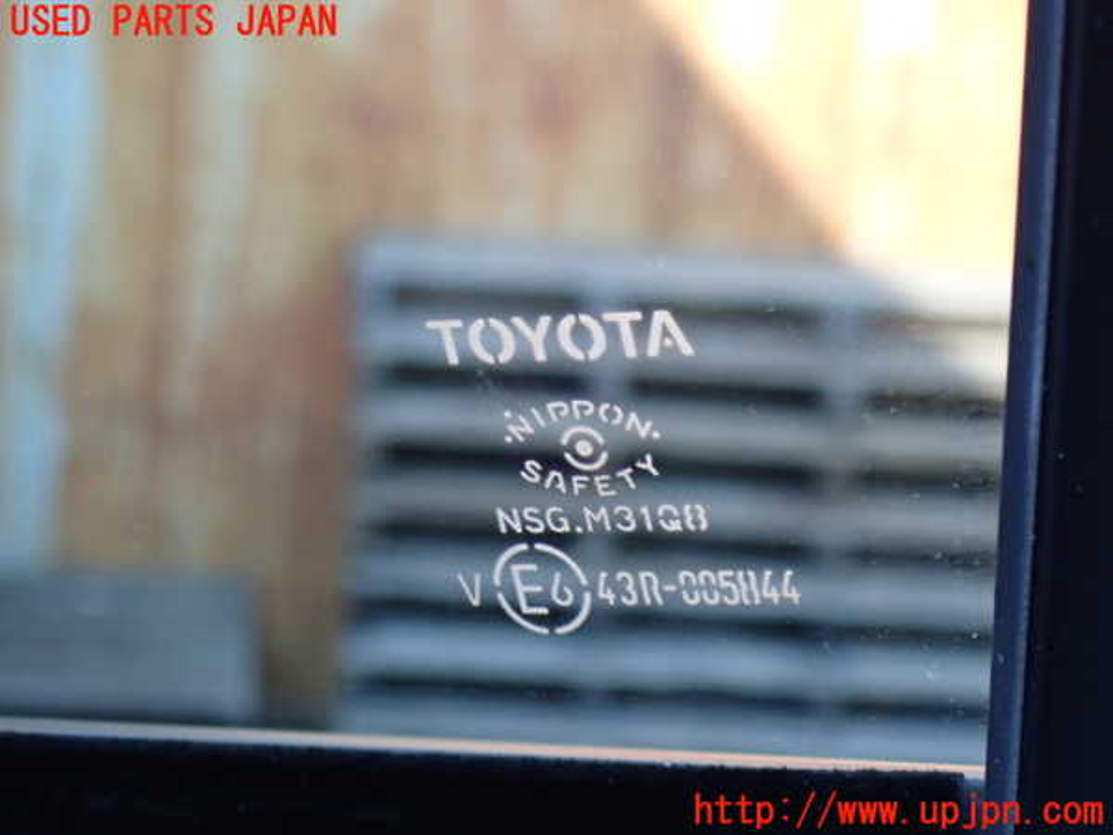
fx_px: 3215
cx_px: 556
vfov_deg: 14.8
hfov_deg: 19.6
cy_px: 418
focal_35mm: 100
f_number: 4.9
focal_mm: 18
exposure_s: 1/100
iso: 500
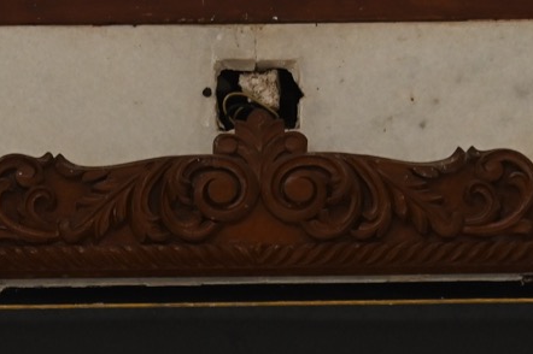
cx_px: 268
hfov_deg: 6.6
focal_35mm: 313
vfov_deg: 4.4
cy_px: 499
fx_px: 4631
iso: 1600
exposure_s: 1/160
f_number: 7.1
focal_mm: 72
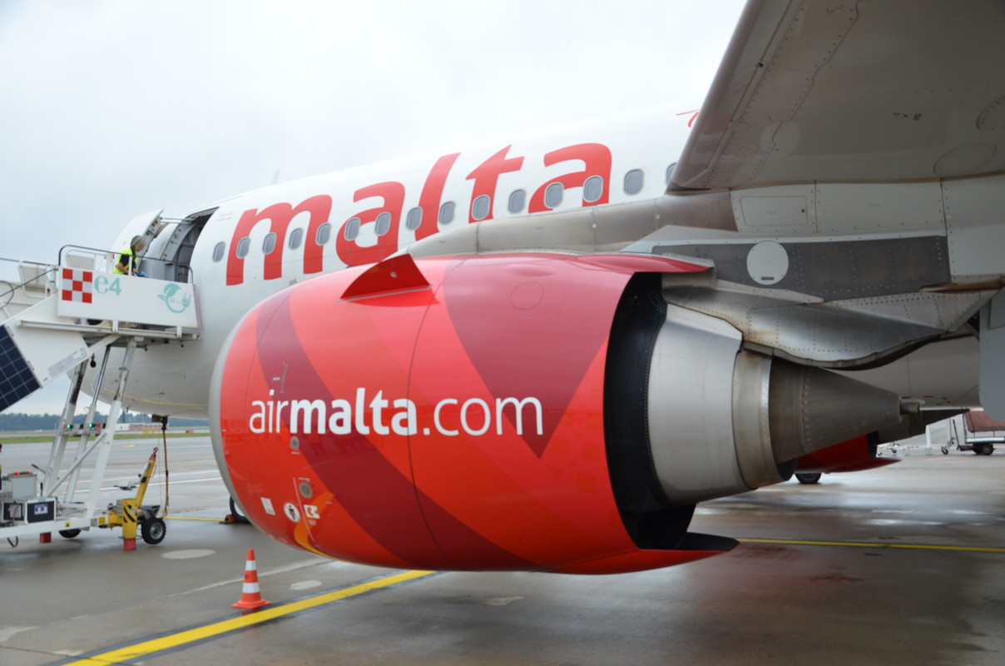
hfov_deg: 57.3
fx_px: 919
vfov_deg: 39.8
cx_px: 502
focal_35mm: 33
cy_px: 333
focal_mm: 22
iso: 250
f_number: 5.6
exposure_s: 1/125
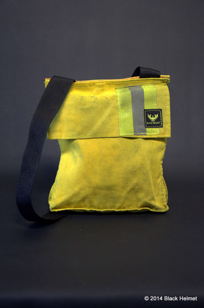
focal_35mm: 57
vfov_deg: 35.1
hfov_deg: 23.7
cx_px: 102
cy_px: 154
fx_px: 486
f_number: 4.5
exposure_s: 1/30
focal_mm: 38
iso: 1600
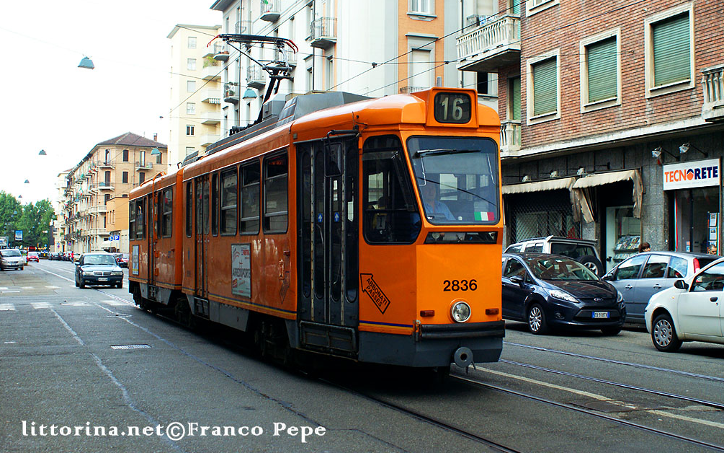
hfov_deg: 37.2
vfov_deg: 23.7
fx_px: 1076
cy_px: 208
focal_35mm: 55
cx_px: 364
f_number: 3.5
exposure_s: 1/500
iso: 400
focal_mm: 35
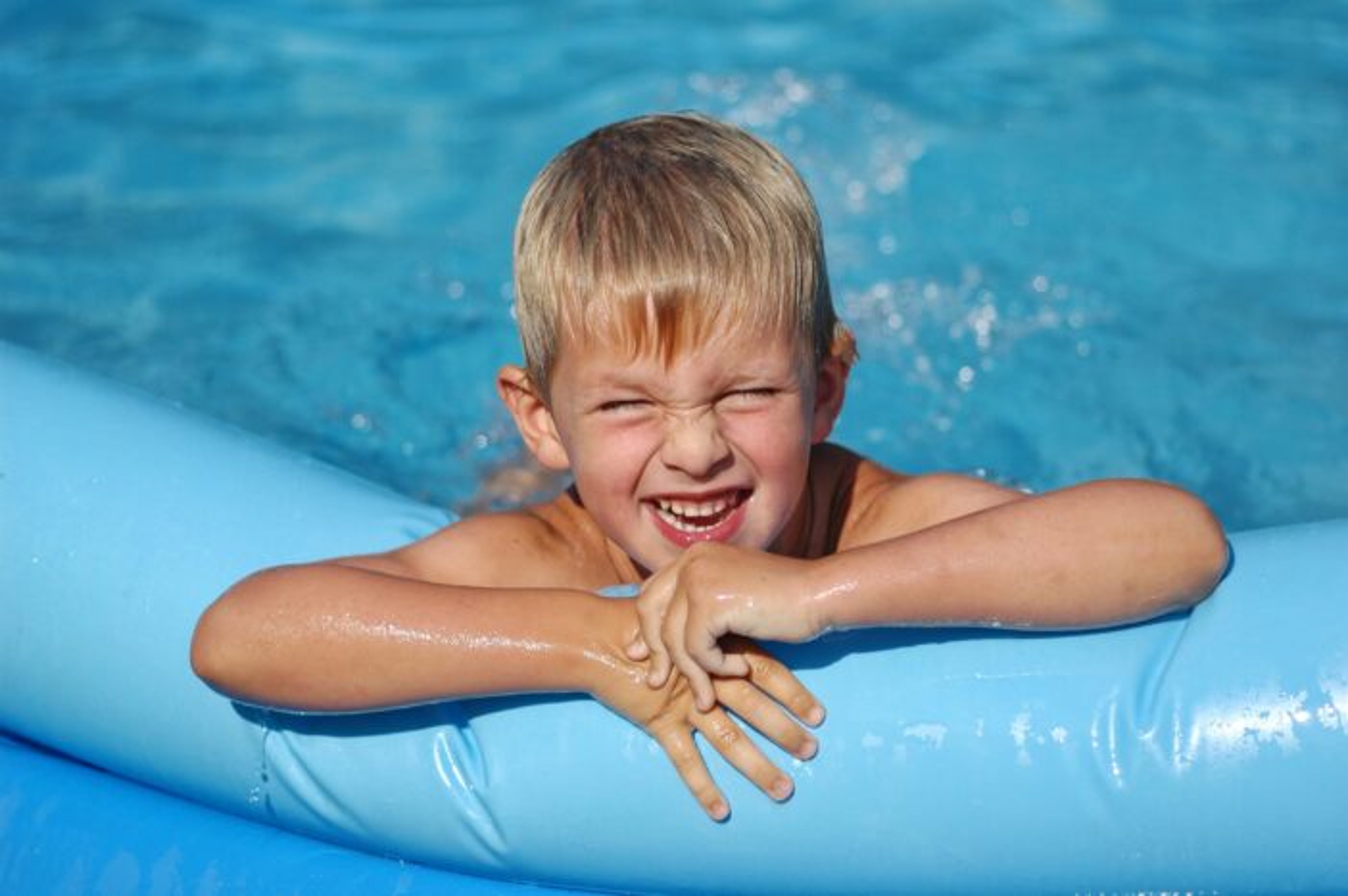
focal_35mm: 158
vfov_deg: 8.7
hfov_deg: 13.0
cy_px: 448
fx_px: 5893
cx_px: 674
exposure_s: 1/5000
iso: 200
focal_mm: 105
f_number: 2.8
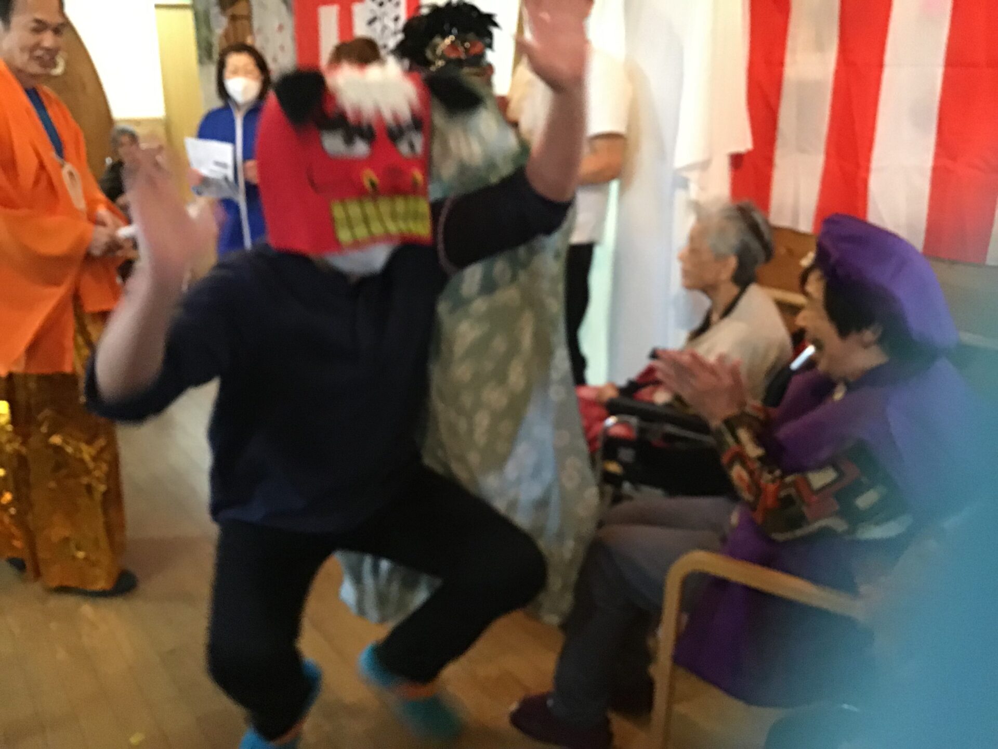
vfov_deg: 45.4
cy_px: 374
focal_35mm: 31
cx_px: 499
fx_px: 894
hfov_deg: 58.4
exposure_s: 1/15
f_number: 2.4
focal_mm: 3.3
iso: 250
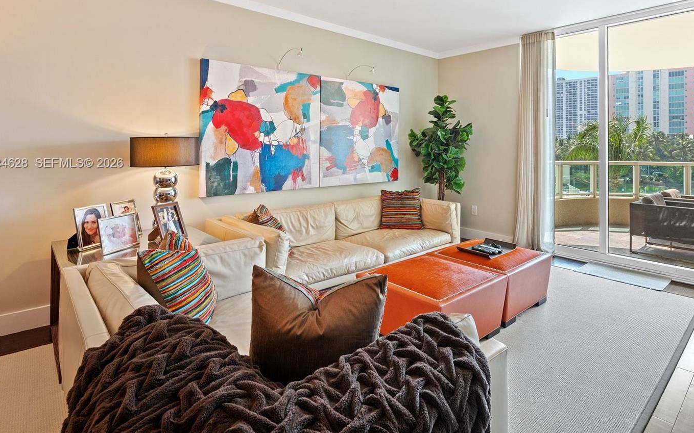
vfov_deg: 64.1
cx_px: 373
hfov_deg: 90.9
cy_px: 164
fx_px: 340
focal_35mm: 18
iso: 220
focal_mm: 15
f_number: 8
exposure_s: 1/15
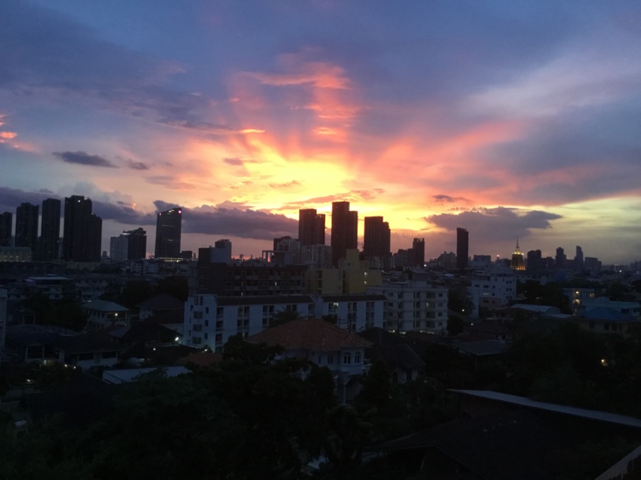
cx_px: 320
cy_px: 240
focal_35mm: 31
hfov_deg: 58.4
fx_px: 574
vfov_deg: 45.4
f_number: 2.4
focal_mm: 3.3
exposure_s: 1/33
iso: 200
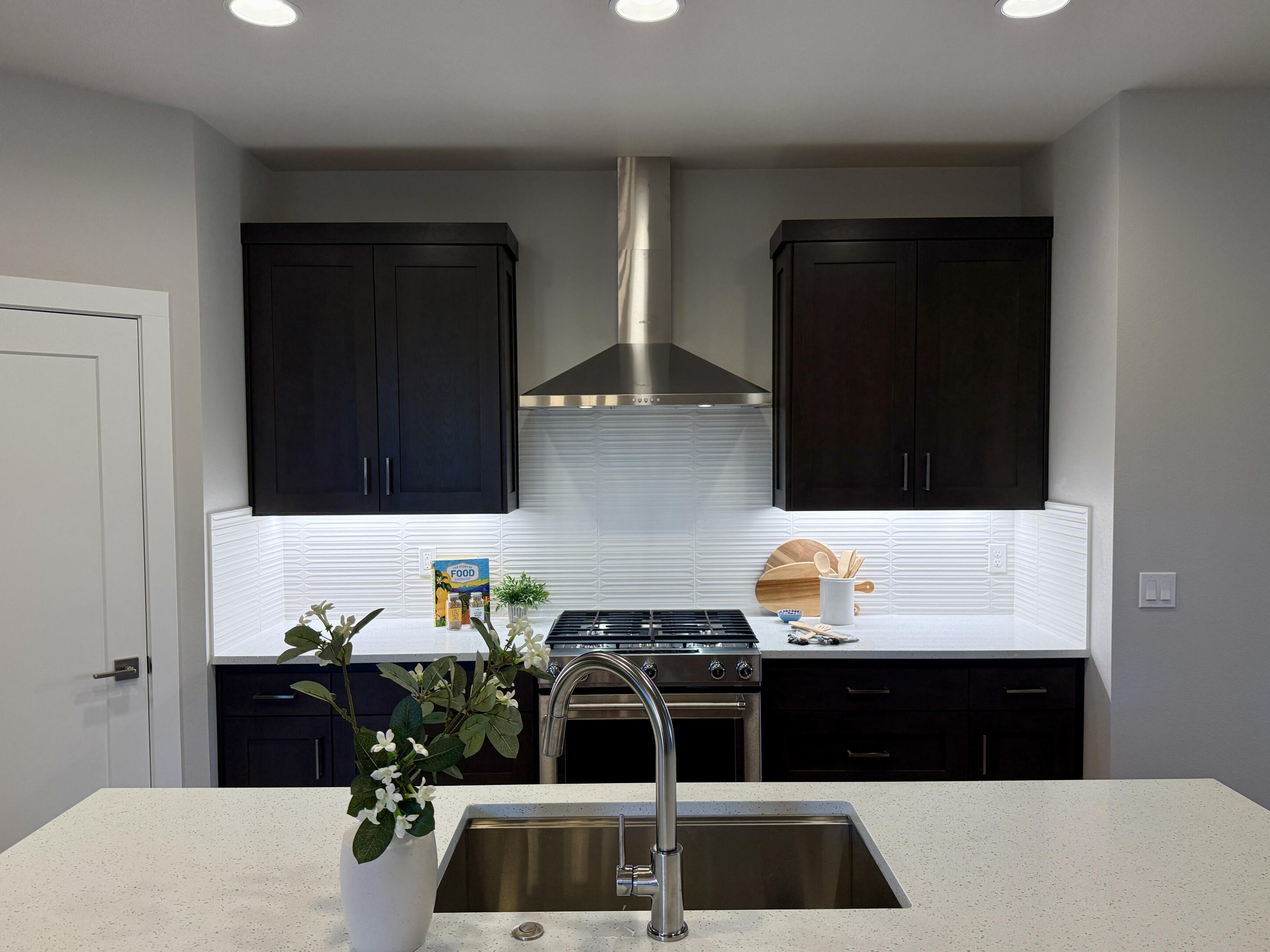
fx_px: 917
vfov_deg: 54.9
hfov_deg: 69.4
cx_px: 632
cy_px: 480
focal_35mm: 25
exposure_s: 1/207
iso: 200
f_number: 1.78
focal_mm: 6.76
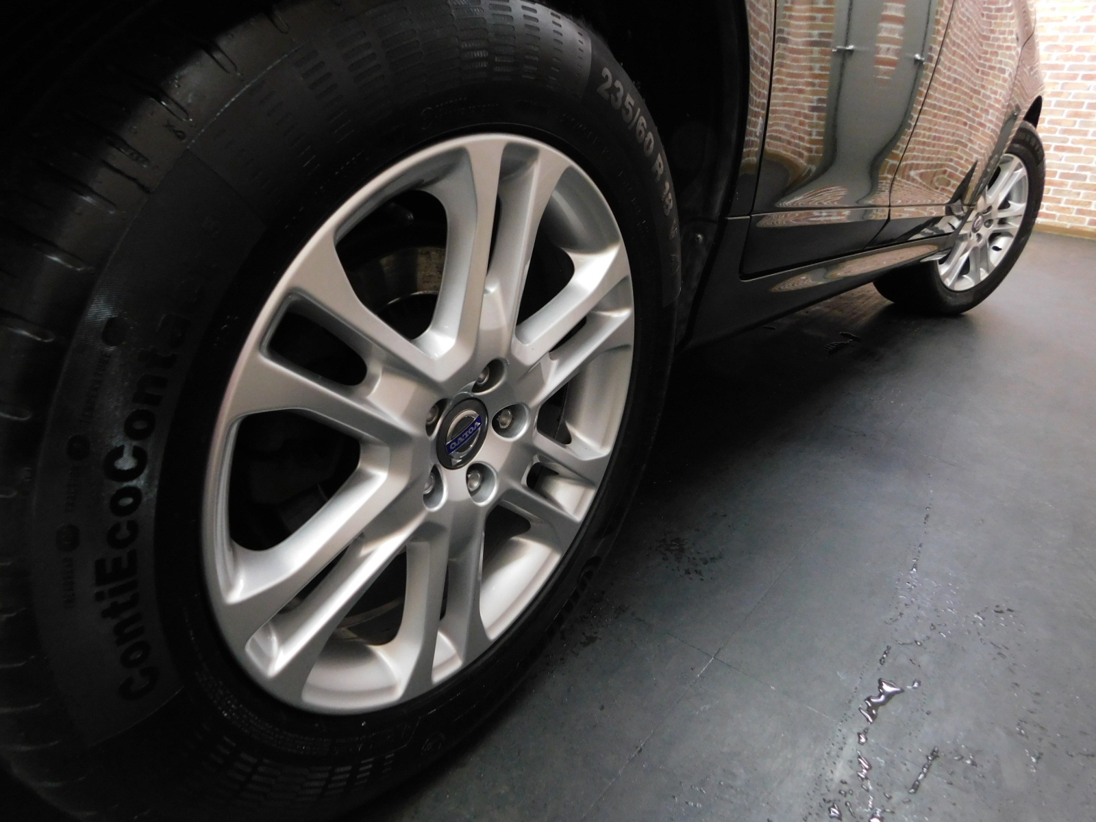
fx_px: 728
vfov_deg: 58.9
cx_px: 548
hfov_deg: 73.9
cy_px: 411
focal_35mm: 23
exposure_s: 1/20
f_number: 3
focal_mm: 4
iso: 400
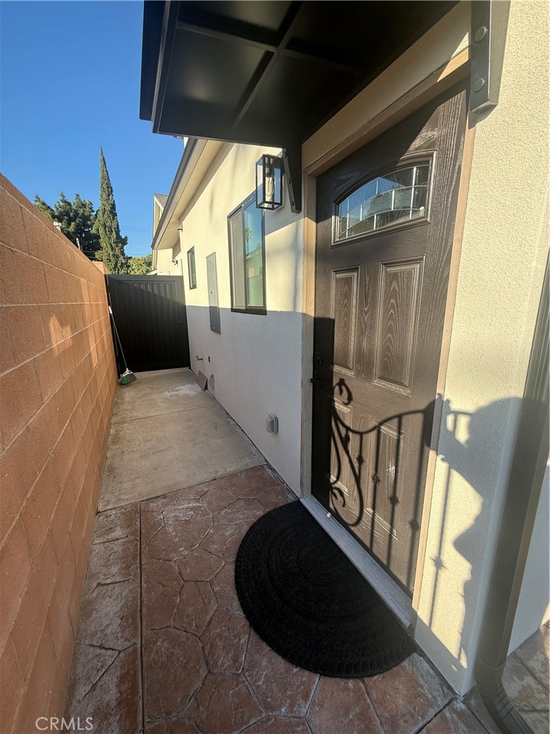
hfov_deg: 85.7
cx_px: 275
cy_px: 367
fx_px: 297
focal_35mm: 14
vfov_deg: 102.1
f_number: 2.2
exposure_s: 1/942
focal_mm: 2.22
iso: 64
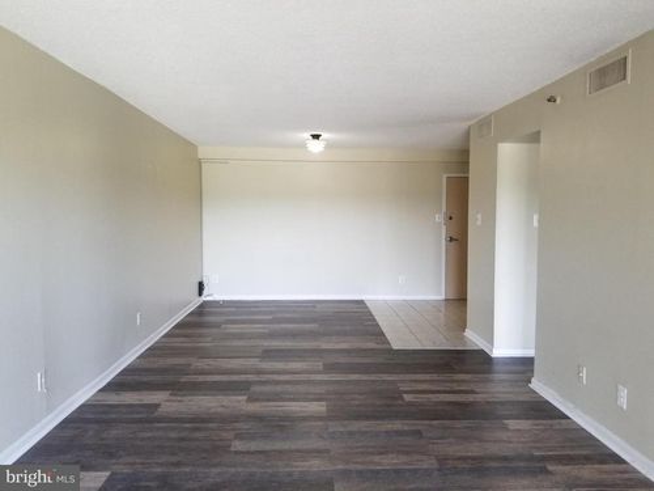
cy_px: 246
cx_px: 327
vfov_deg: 53.1
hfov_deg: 67.3
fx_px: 491
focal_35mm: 26
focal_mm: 4.3
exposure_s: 1/60
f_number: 1.7
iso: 200
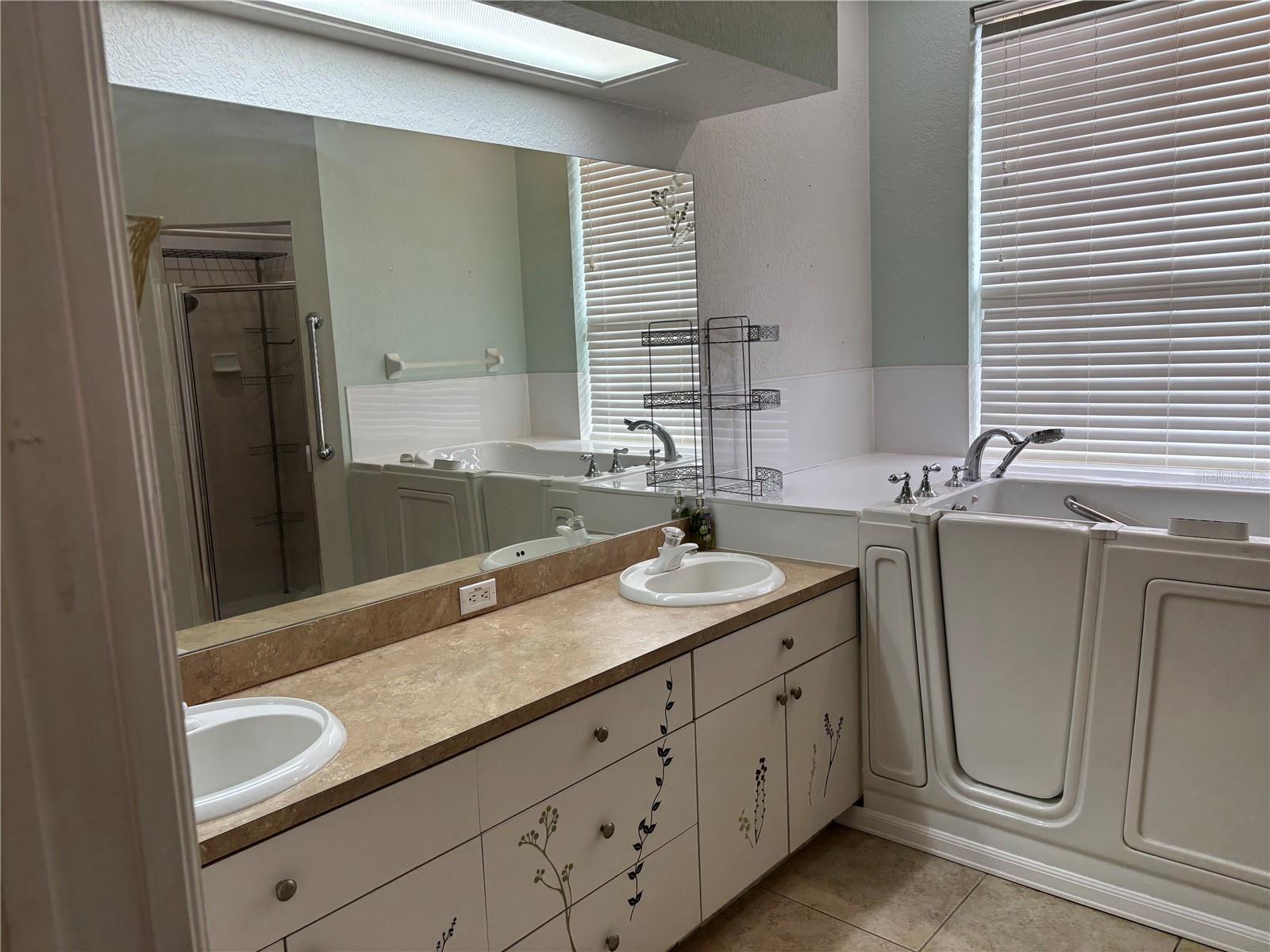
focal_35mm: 26
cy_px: 476
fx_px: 954
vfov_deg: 53.1
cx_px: 635
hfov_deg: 67.3
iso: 80
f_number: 1.6
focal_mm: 5.96
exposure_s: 1/120
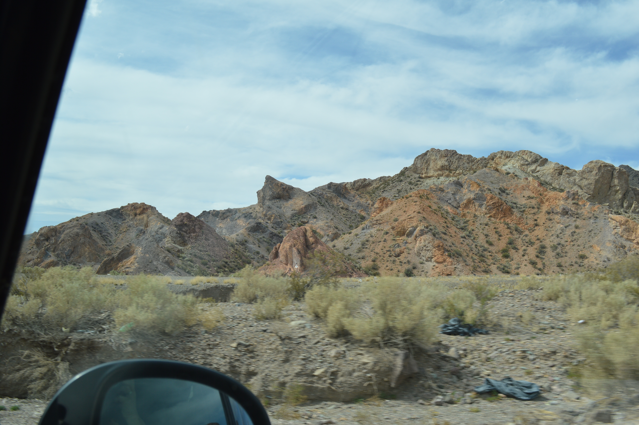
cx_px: 320
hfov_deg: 53.2
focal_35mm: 36
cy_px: 212
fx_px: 638
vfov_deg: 36.8
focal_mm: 24
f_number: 8
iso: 100
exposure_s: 1/250
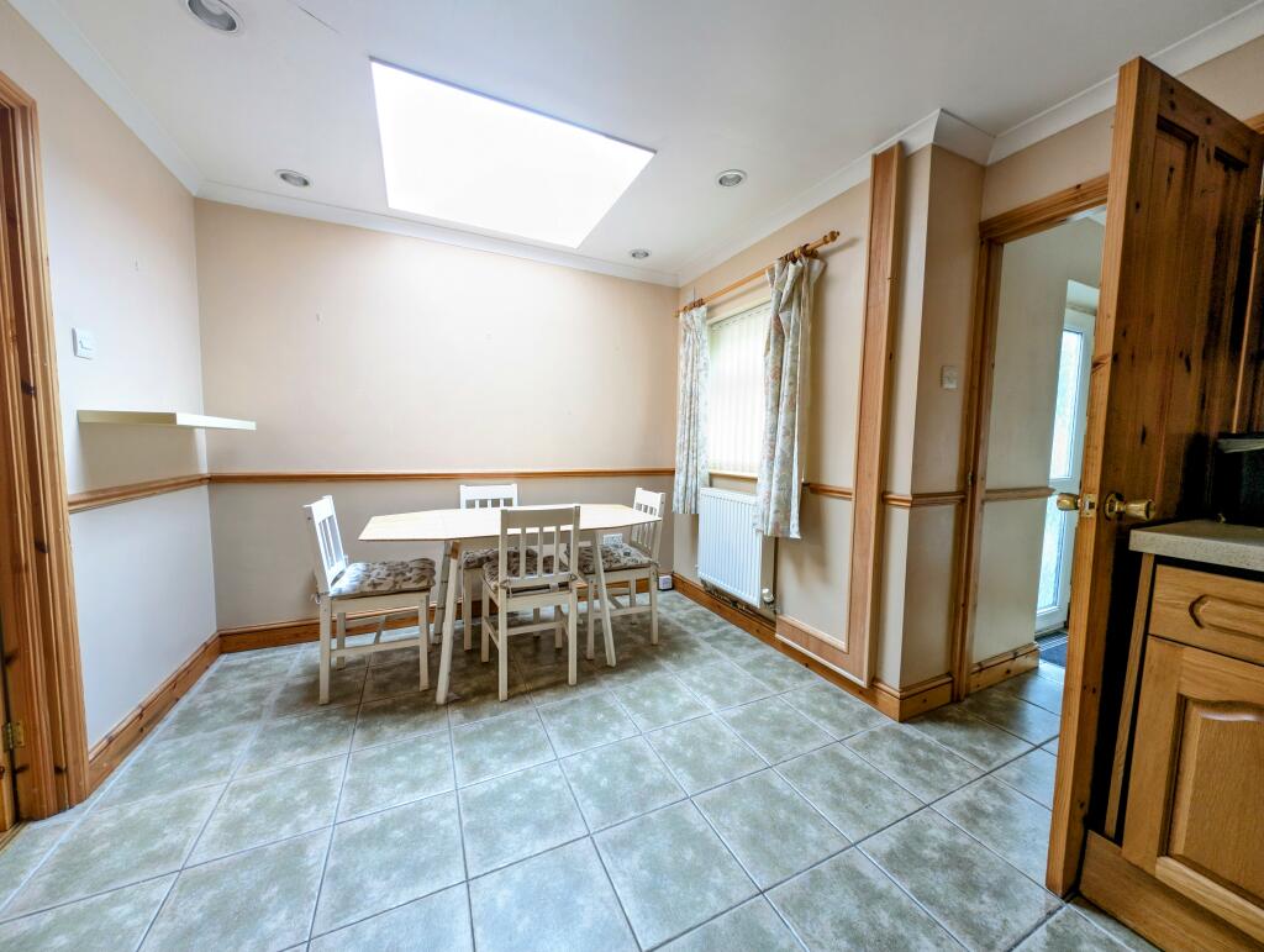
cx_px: 632
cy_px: 476
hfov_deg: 110.5
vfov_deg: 94.6
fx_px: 439
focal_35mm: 12
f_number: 1.95
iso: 169
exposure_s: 1/27.7
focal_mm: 2.23
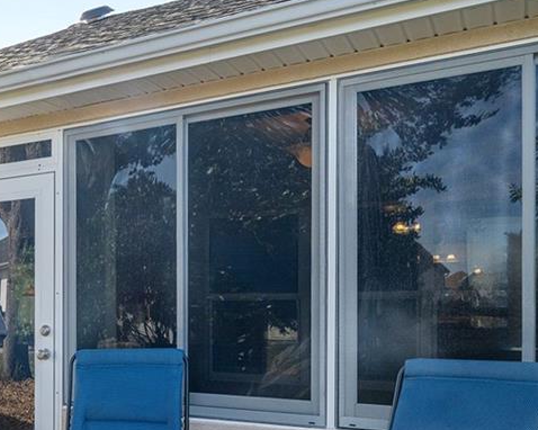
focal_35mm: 44
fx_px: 700
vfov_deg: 33.6
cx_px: 20
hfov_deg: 38.1
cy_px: 314
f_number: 8
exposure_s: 1/200
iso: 320
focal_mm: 14
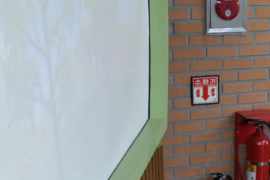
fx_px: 615
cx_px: 250
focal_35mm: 82
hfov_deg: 24.0
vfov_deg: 15.8
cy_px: 235
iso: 1600
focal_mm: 20
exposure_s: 1/40
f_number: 3.5
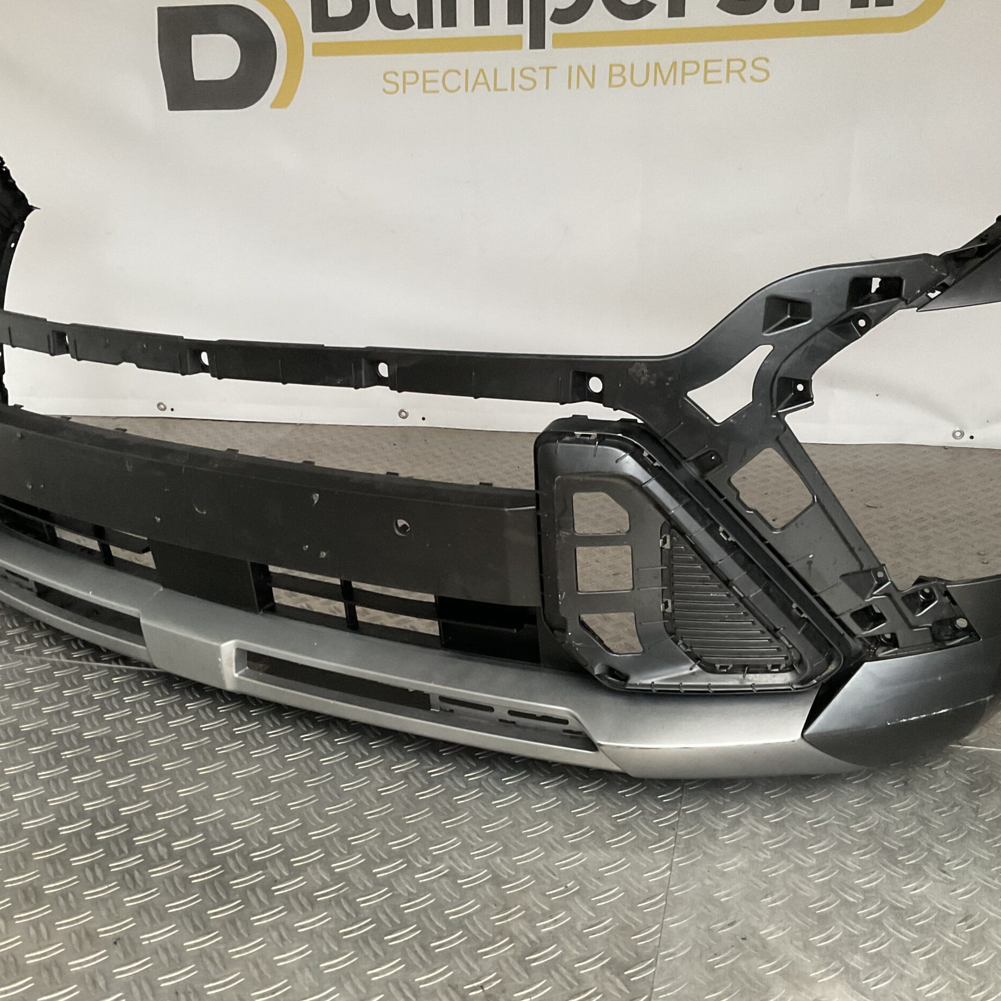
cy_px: 498
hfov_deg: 47.2
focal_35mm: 35
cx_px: 523
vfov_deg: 47.2
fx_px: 1145
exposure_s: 1/50
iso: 200
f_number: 1.8
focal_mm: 3
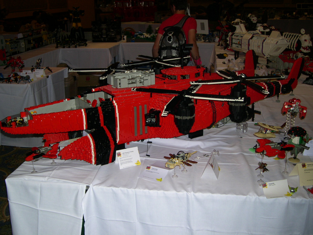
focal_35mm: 38
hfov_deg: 49.0
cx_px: 156
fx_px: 344
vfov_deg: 37.7
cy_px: 118
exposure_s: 1/60
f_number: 2.8
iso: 100
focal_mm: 8
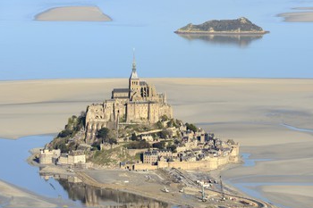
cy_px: 109
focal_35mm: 210
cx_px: 173
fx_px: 1825
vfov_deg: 6.5
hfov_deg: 9.8
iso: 400
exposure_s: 1/1000
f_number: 10
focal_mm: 175
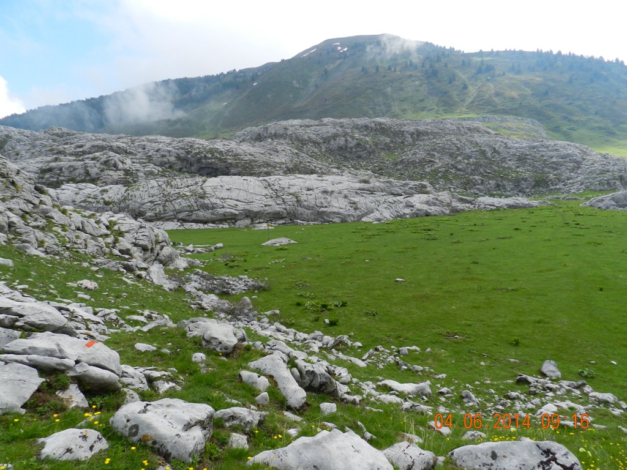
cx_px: 314
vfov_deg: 58.9
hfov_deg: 73.9
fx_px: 417
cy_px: 235
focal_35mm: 23
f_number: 4
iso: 160
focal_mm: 4
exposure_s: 1/800
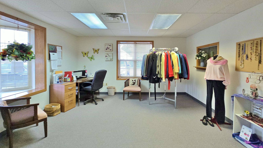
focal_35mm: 15
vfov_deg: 70.3
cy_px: 65
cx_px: 138
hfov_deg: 102.9
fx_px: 105
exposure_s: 1/60
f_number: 2.2
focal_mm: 2.2
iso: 125
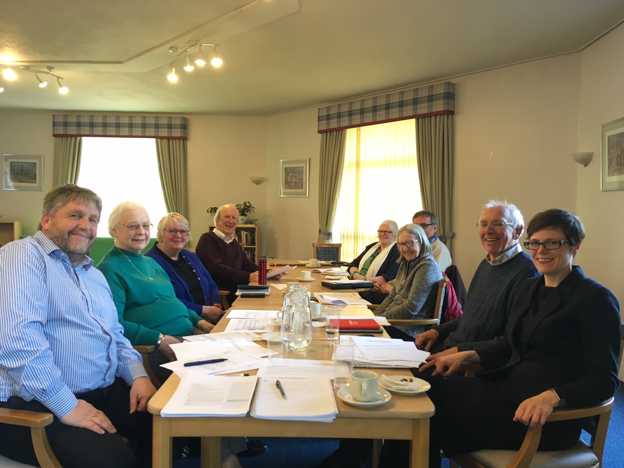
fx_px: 523
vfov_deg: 48.2
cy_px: 234
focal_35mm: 29
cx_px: 312
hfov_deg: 61.7
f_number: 2.2
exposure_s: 1/33
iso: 125
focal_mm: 4.15
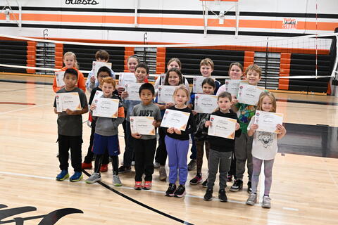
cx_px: 169
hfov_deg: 46.4
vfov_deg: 31.9
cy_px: 112
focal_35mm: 42
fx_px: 394
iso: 900
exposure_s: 1/60
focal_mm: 28
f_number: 4
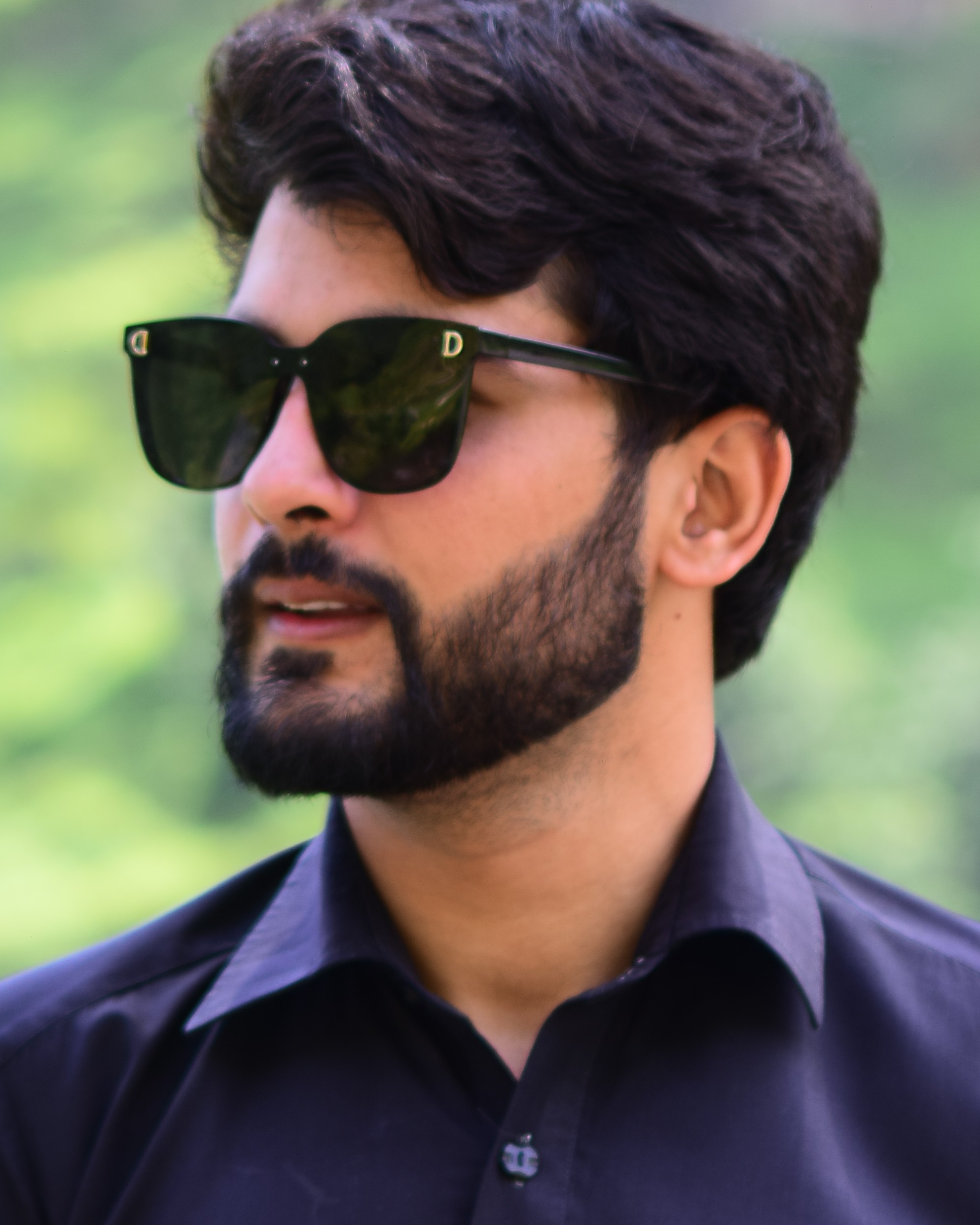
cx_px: 441
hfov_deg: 6.5
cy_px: 439
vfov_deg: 8.1
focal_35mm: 238
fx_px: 8629
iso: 100
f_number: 4.5
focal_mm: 70
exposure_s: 1/125
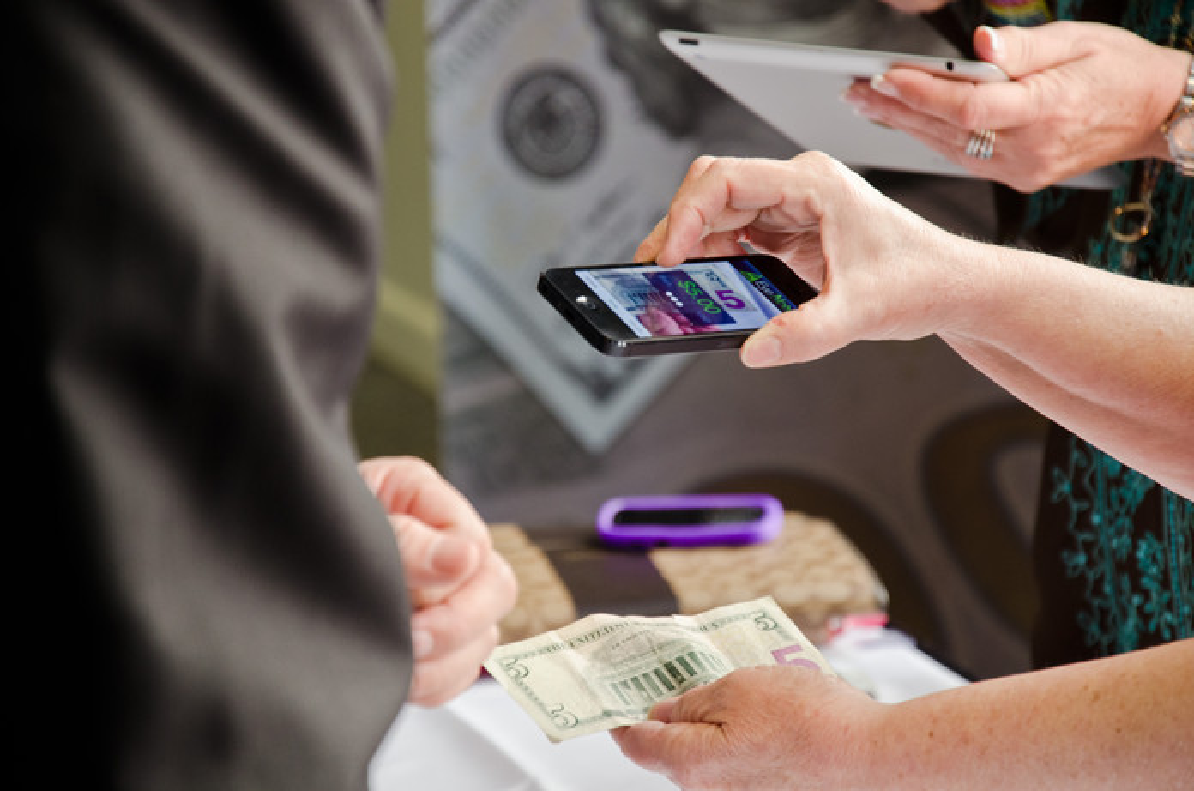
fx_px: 5213
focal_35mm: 158
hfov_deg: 13.1
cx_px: 597
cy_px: 396
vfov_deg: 8.7
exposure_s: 1/50
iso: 800
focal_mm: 105
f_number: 5.6
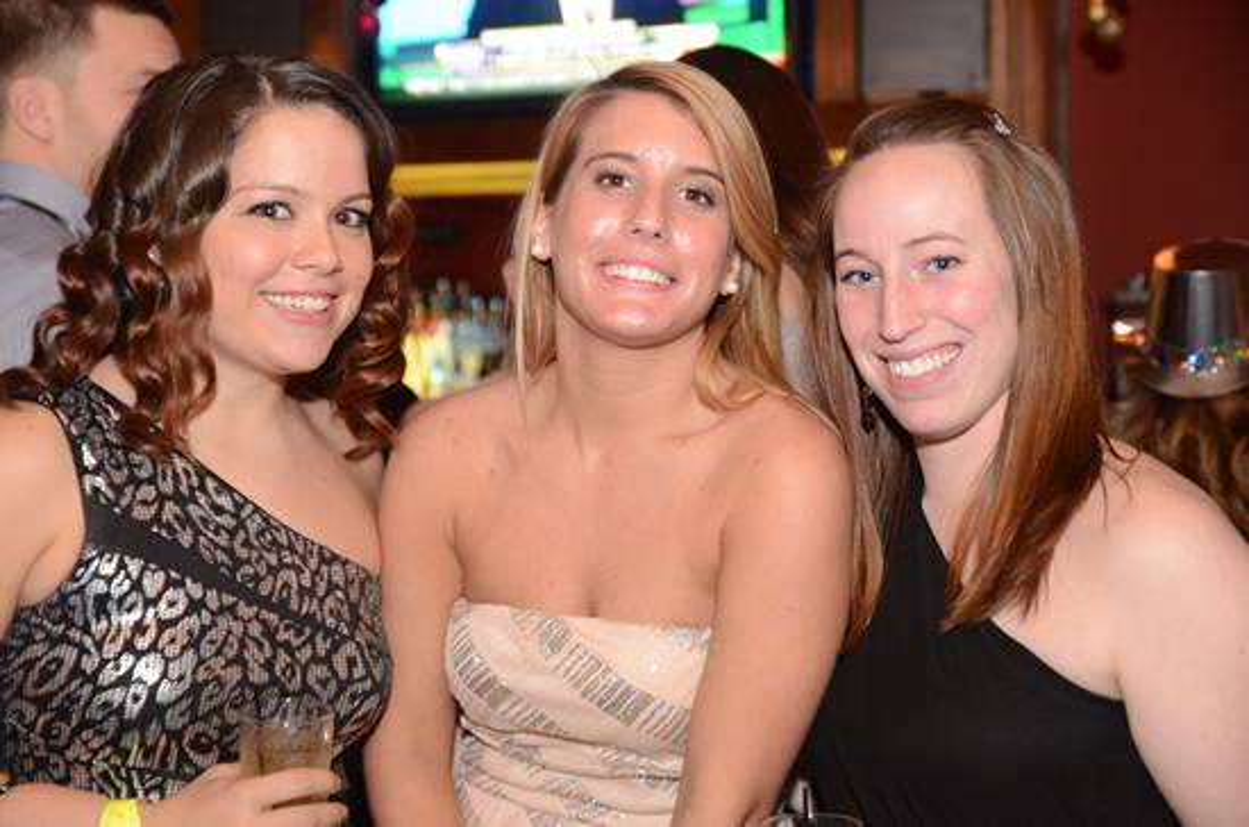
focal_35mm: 57
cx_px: 624
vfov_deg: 23.7
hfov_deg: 35.1
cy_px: 414
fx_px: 1973
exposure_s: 1/30
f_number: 2.8
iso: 1250
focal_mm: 38
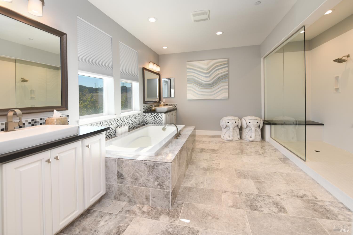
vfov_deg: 81.2
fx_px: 137
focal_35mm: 14
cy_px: 118
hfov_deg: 104.3
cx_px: 176
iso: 320
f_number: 14
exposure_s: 1/250
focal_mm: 14
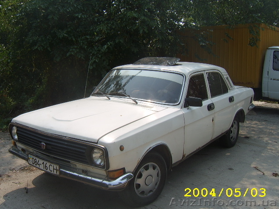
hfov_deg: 58.4
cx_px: 140
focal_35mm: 31
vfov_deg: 45.4
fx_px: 250
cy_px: 104
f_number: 6.7
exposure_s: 1/192
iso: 50
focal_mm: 8.13
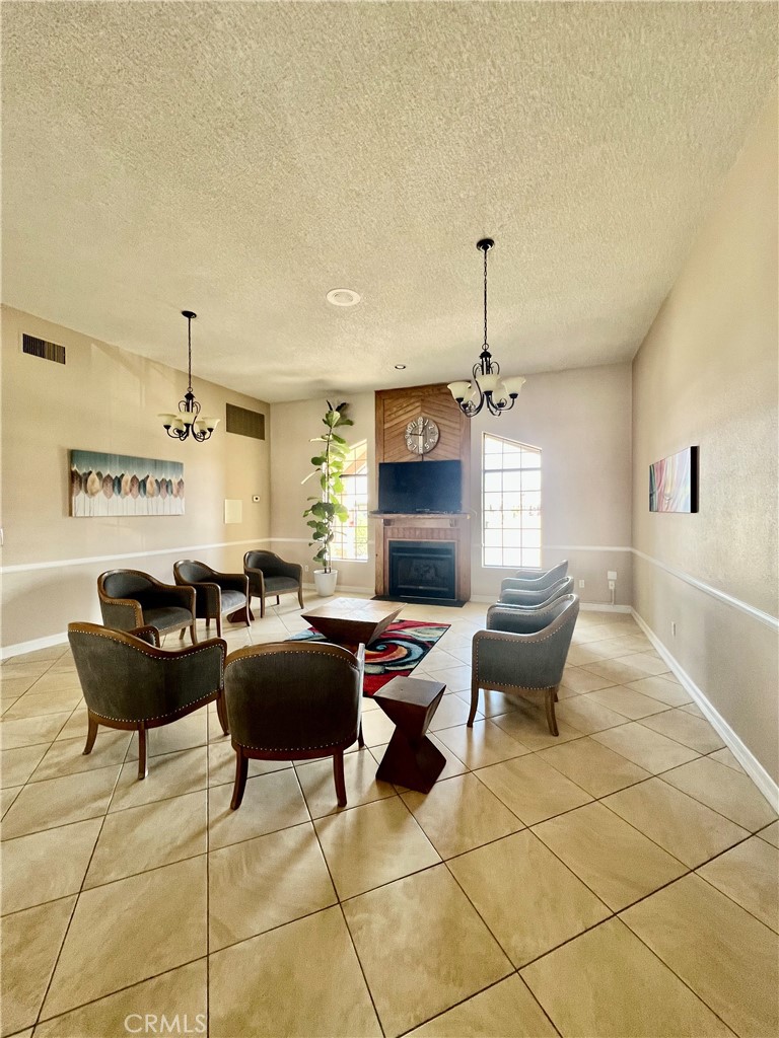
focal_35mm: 13
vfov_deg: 106.2
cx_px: 390
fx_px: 390
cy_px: 519
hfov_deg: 89.9
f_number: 1.8
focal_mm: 1.57
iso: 250
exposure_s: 1/120
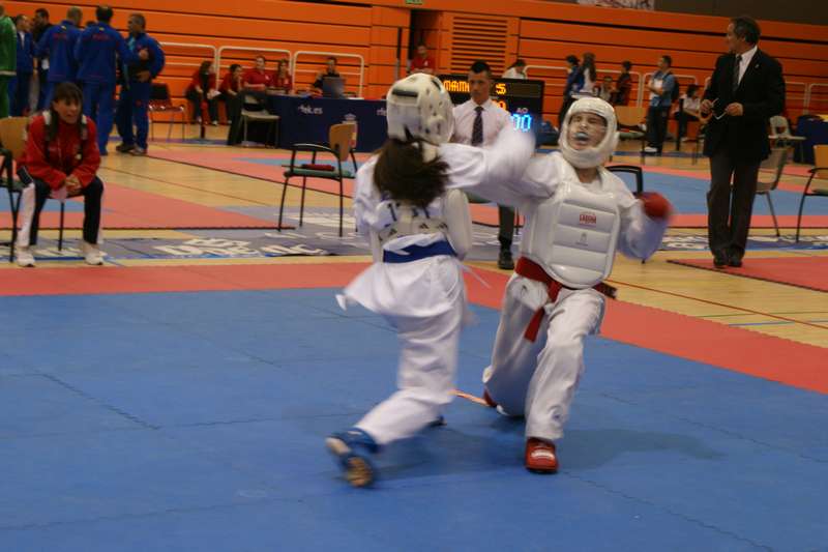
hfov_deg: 27.0
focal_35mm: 75
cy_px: 276
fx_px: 1725
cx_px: 414
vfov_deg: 18.2
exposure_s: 1/40
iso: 400
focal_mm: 50
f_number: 5.6
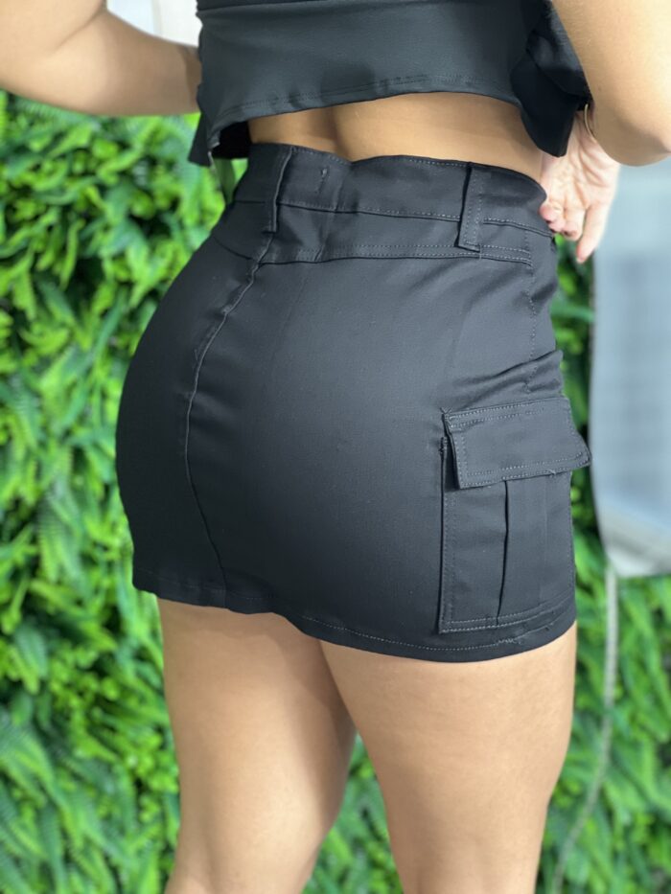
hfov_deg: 19.1
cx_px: 336
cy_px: 447
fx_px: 1990
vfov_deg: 25.3
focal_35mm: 77
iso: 320
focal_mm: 9
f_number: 2.8
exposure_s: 1/40
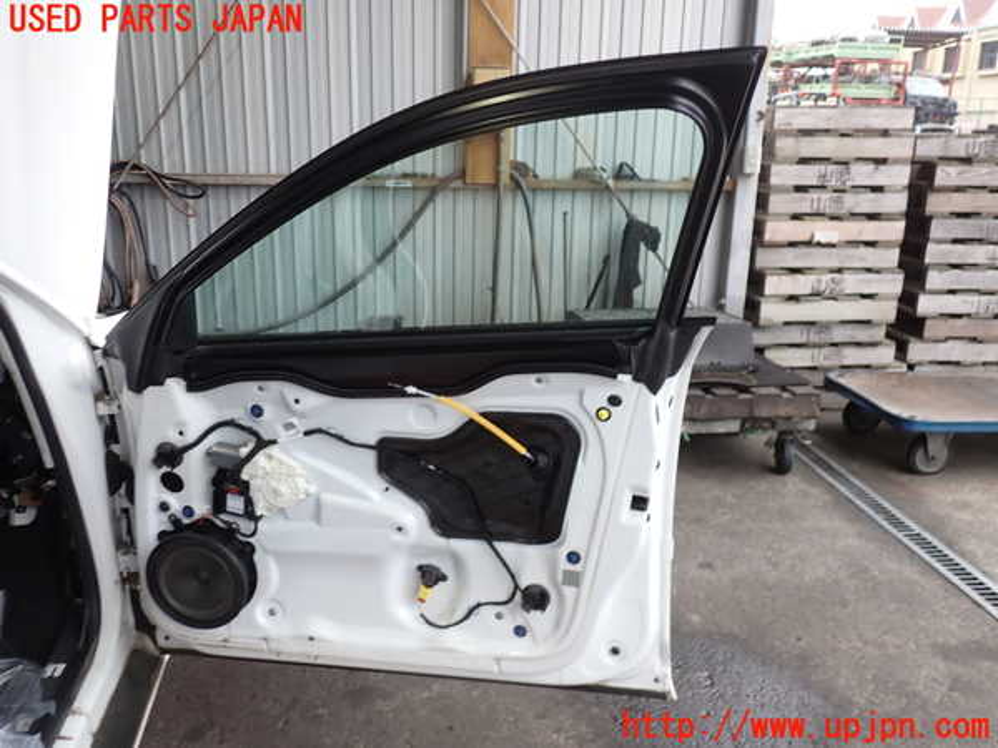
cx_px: 499
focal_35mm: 30
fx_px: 865
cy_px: 374
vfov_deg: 46.8
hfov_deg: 60.0
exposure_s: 1/60
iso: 100
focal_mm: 5.4
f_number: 2.3
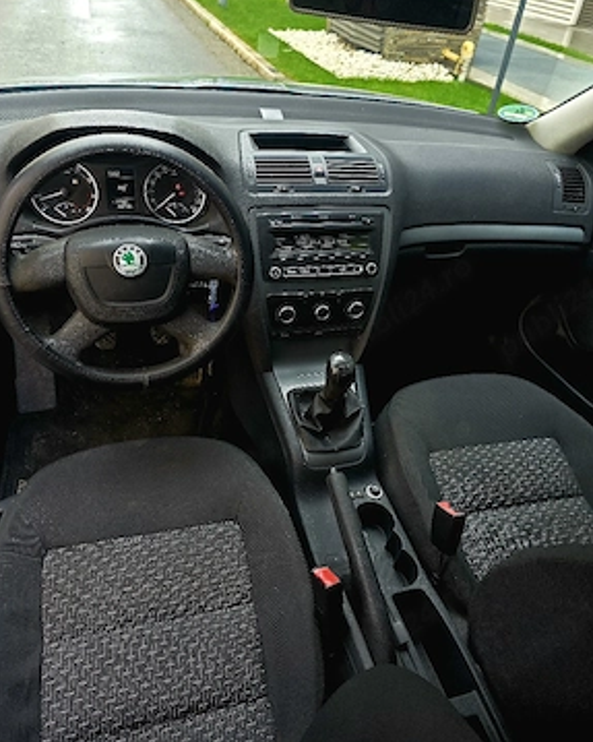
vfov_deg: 67.9
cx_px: 285
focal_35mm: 25
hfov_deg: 56.8
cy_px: 333
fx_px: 549
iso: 50
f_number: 1.7
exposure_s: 1/182
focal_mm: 6.3
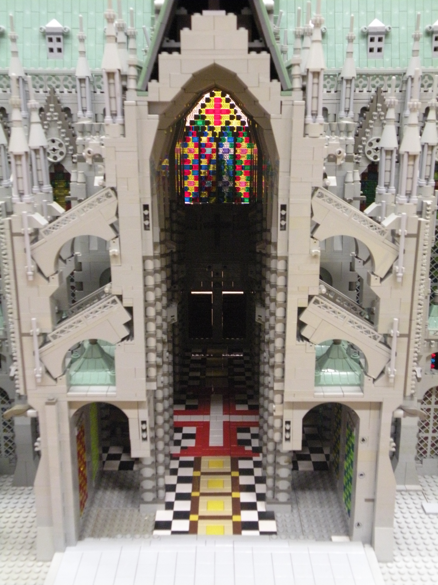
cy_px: 292
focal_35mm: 42
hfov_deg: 34.3
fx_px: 709
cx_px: 219
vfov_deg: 44.8
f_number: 3.2
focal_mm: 7.4
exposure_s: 1/16
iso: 400
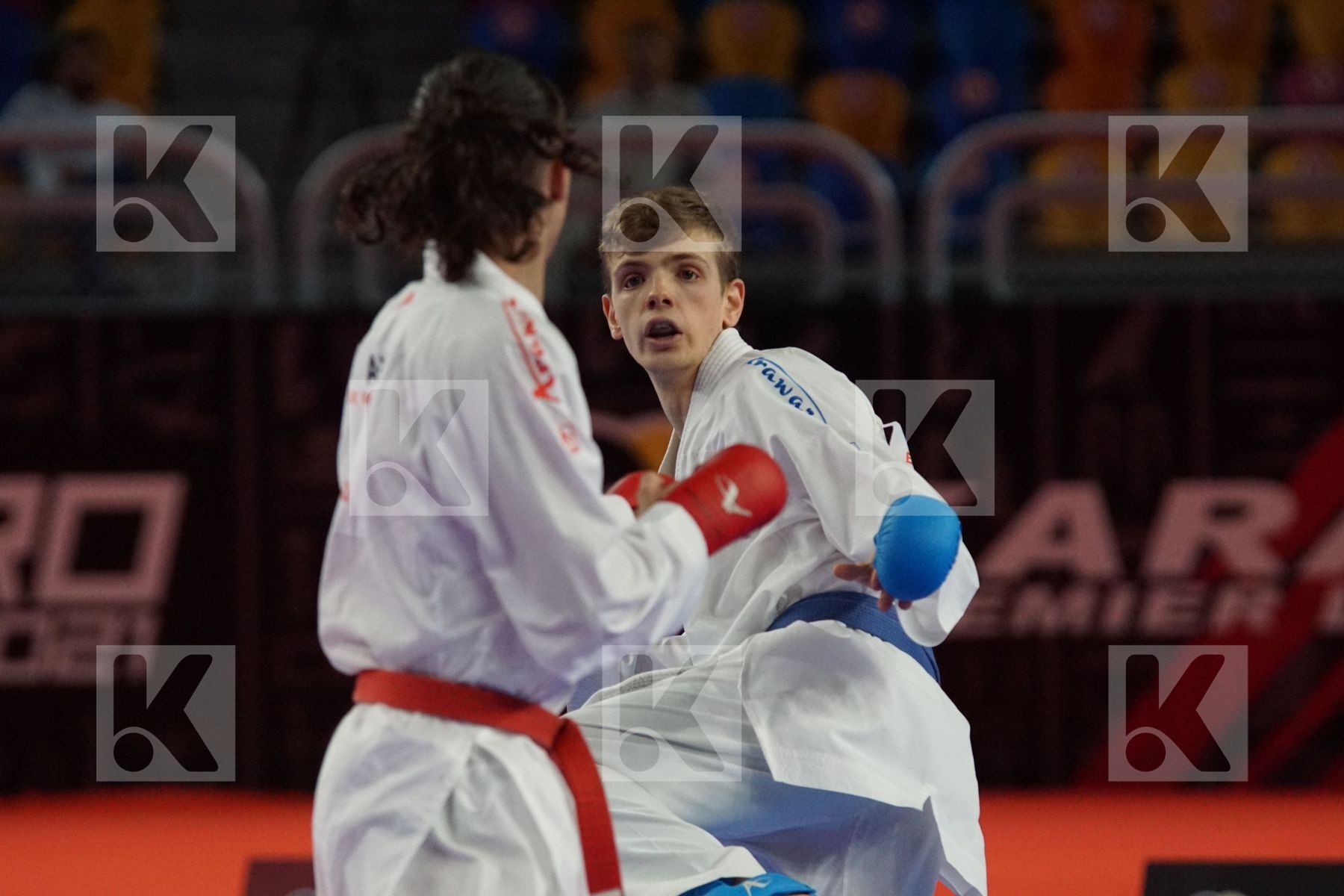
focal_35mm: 270
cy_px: 448
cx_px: 672
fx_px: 10079
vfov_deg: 5.1
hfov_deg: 7.6
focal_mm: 180
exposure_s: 1/2000
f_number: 3.2
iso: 3200
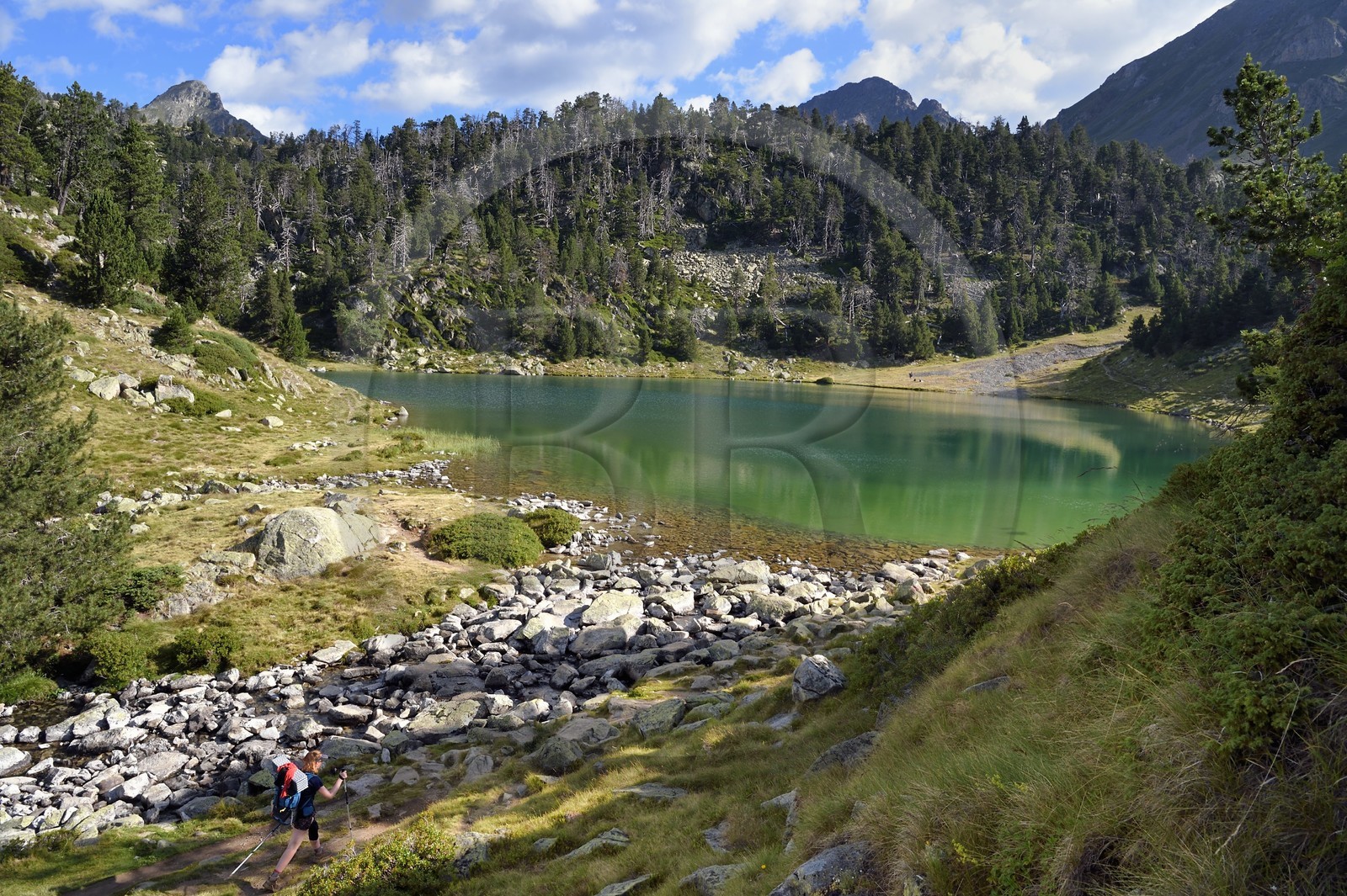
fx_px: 897
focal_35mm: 24
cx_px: 674
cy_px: 448
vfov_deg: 53.1
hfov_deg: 73.8
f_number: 13
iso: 200
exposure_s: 1/125
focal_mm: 24
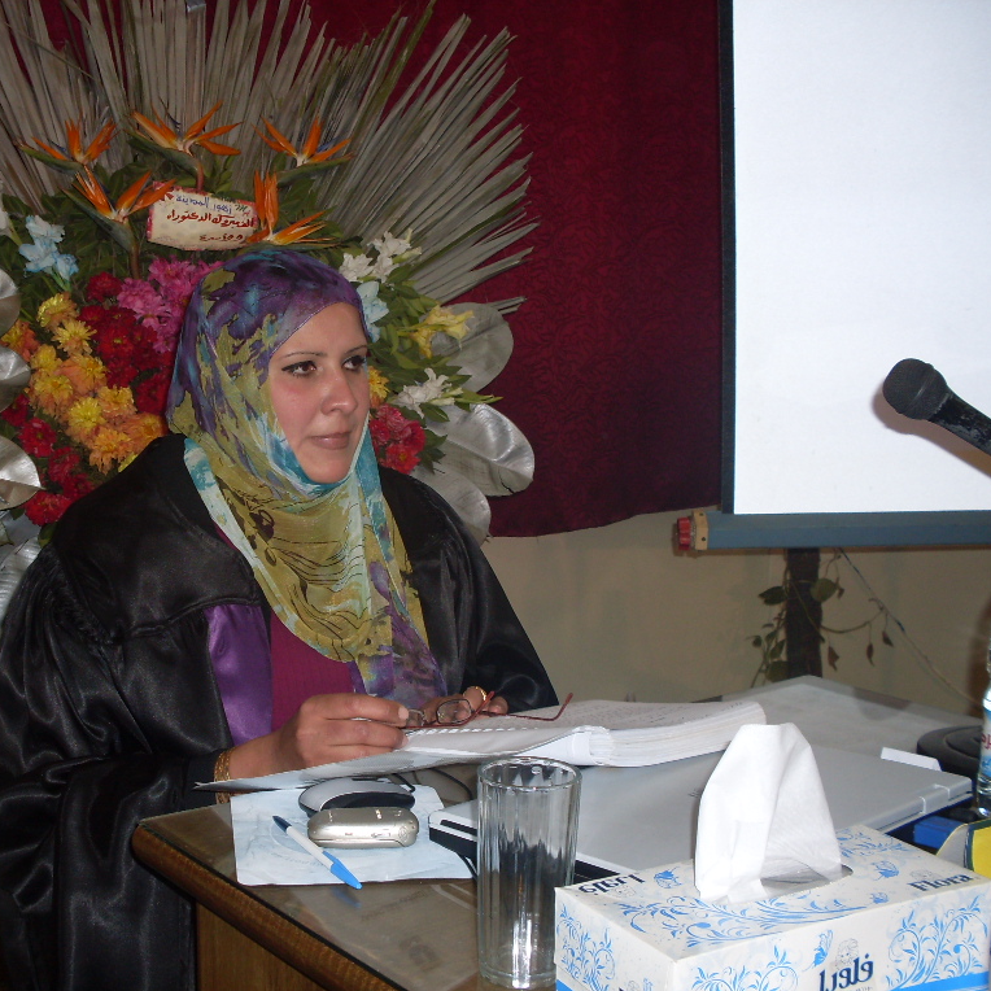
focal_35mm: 45
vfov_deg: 37.6
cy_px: 494
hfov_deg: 37.3
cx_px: 364
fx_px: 1458
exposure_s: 1/45
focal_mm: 6.3
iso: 100
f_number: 2.8
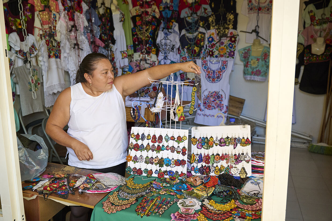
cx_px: 166
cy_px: 110
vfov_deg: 37.9
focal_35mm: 35
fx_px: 323
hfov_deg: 54.4
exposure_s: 1/400
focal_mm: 35
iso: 1600
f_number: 4
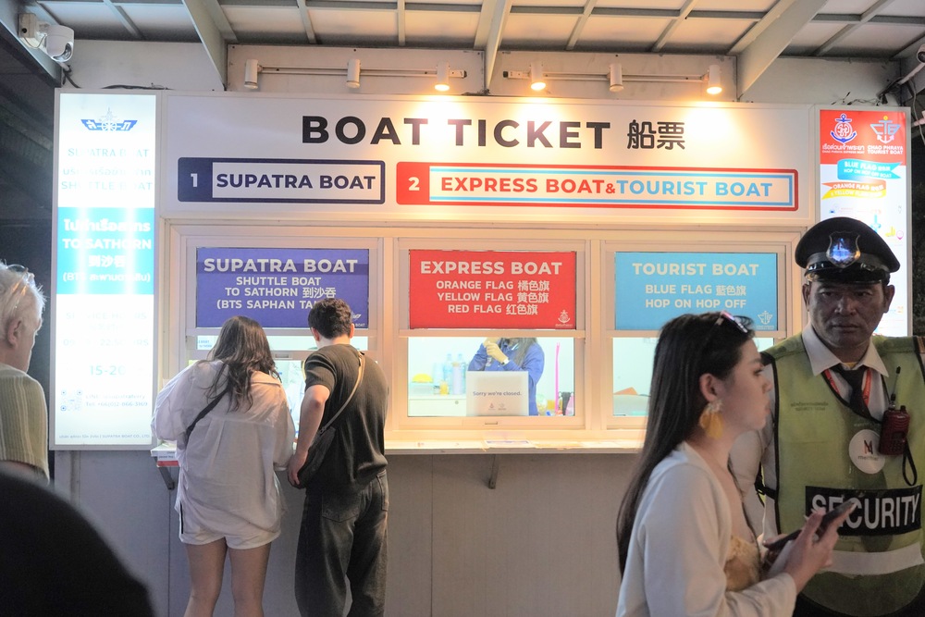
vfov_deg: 38.1
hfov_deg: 54.7
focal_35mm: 35
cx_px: 462
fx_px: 894
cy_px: 308
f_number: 4
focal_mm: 34.8
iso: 4000
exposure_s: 1/160
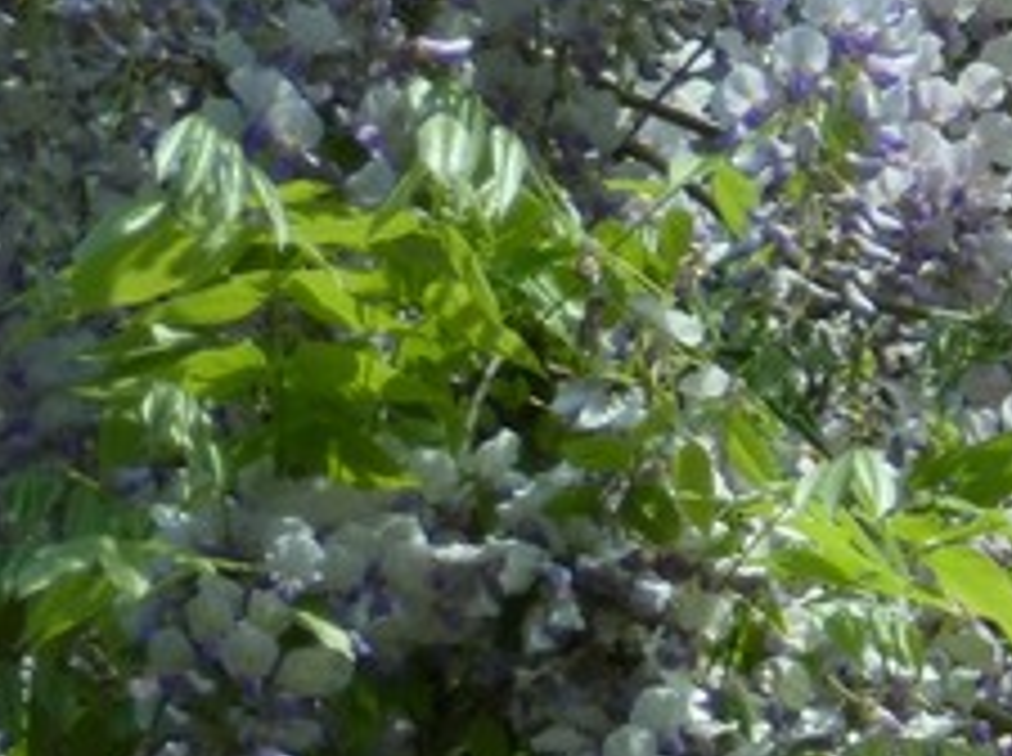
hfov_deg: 1.5
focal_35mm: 1368
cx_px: 1250
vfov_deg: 1.1
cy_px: 621
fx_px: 39930
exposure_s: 1/320
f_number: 5.9
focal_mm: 68.8
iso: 100
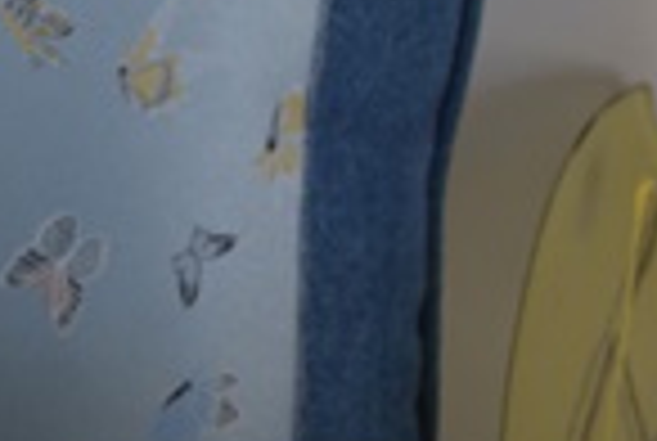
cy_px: 252
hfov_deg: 9.5
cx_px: -392
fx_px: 3822
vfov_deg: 6.6
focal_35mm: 209
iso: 400
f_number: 5
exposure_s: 1/80
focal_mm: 34
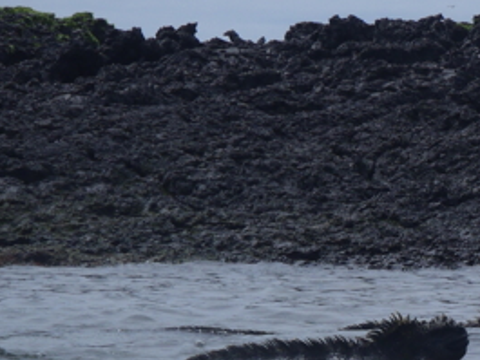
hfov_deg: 8.0
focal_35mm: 245
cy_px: 334
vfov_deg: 6.1
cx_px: 480
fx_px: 3399
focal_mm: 21.22
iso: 80
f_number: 5.5
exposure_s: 1/640
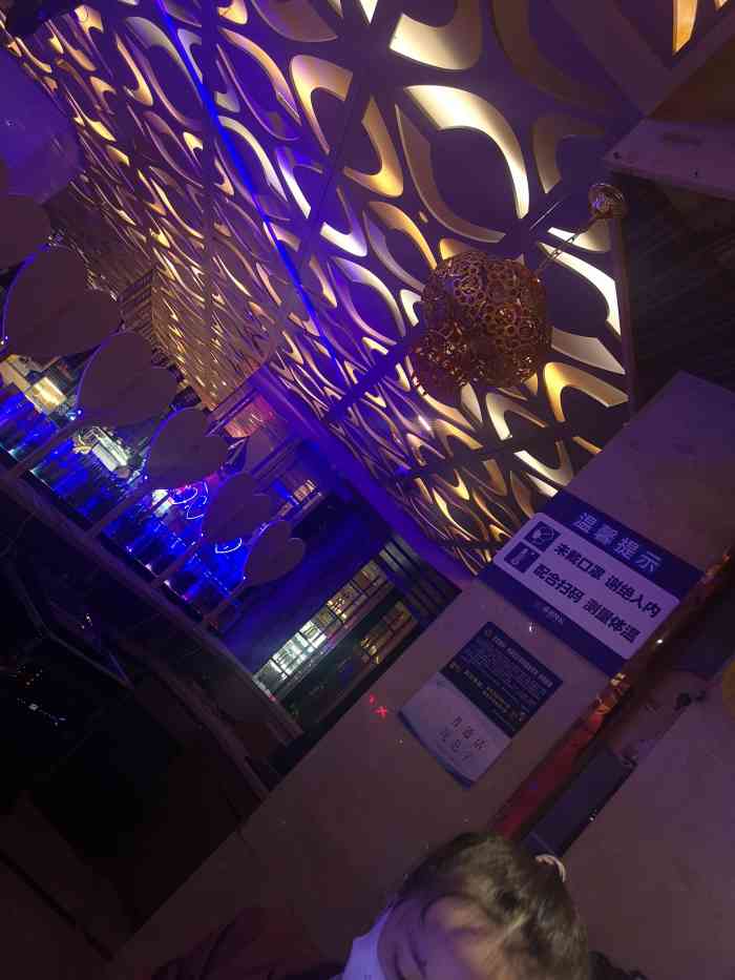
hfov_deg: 51.4
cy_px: 490
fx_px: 764
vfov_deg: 65.3
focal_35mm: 27
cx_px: 368
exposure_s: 1/25
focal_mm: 5.58
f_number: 1.8
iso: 400
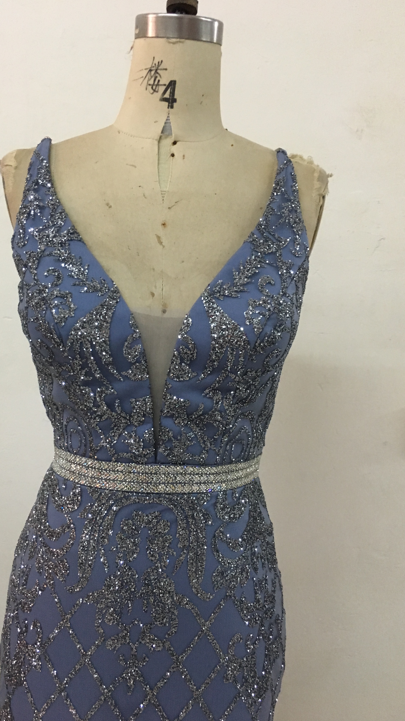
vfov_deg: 61.0
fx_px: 611
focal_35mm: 32
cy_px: 362
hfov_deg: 36.6
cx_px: 174
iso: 200
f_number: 2.2
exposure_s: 1/25
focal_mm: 4.15
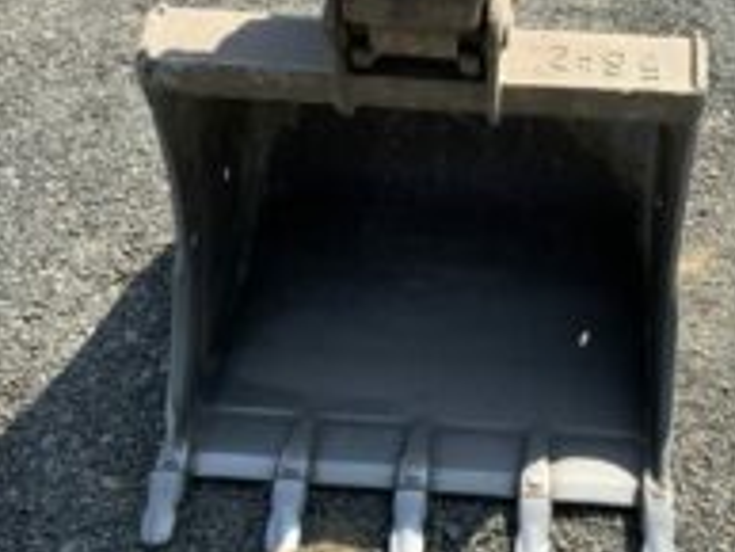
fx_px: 1147
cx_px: 491
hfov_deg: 35.2
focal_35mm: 54
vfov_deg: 27.1
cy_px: 282
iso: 16
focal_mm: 3
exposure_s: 1/842
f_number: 1.8
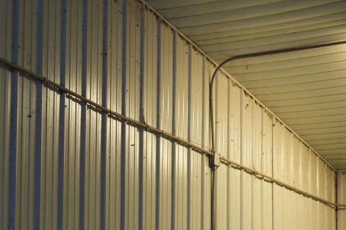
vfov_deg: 13.2
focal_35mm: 100
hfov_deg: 20.4
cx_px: 158
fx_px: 961
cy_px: 305
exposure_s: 1/40
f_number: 8
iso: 2000
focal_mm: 30
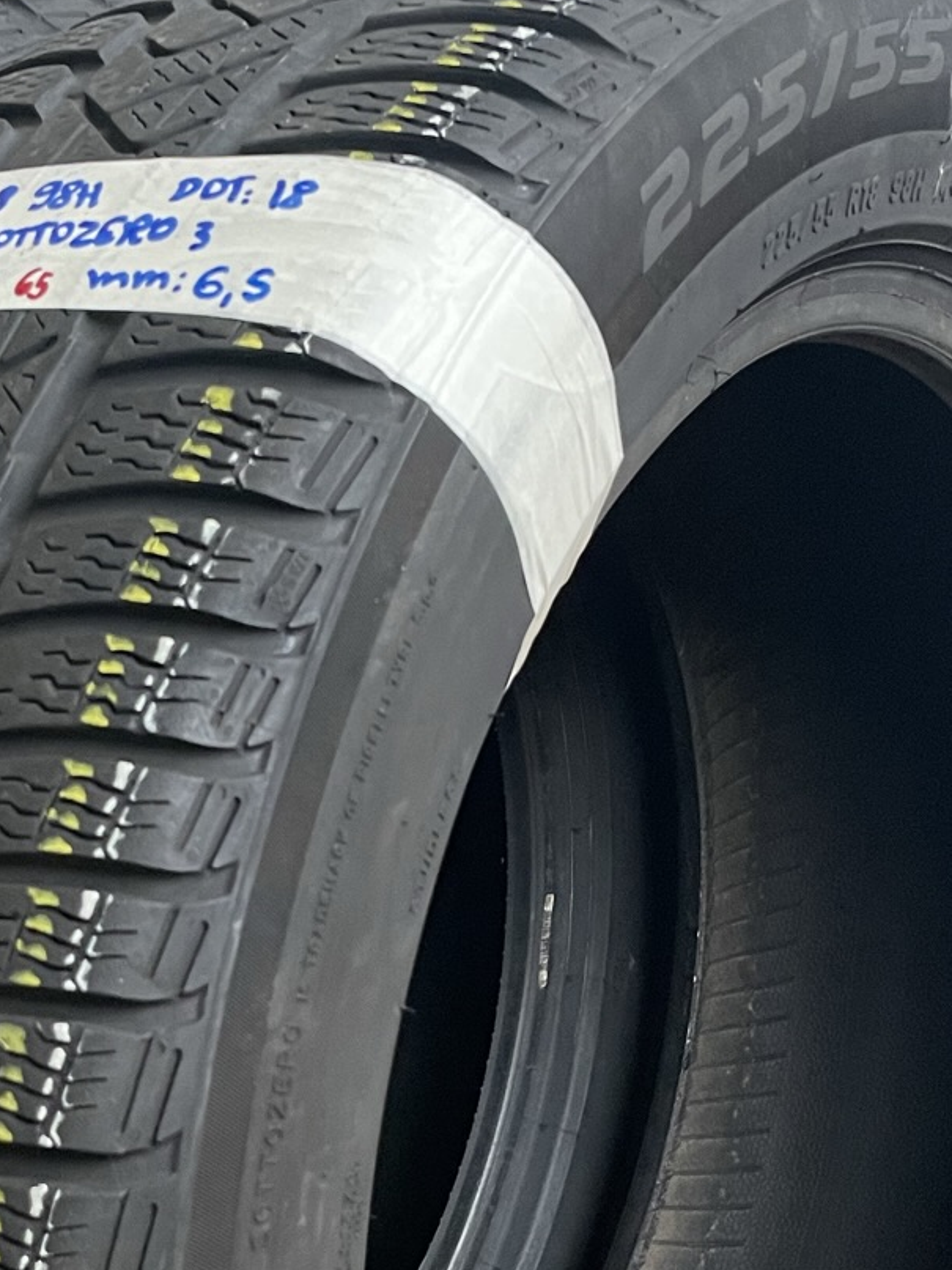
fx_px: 2421
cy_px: 861
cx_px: 173
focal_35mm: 66
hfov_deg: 21.9
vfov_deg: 29.2
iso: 250
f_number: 1.6
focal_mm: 4.2
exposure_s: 1/50
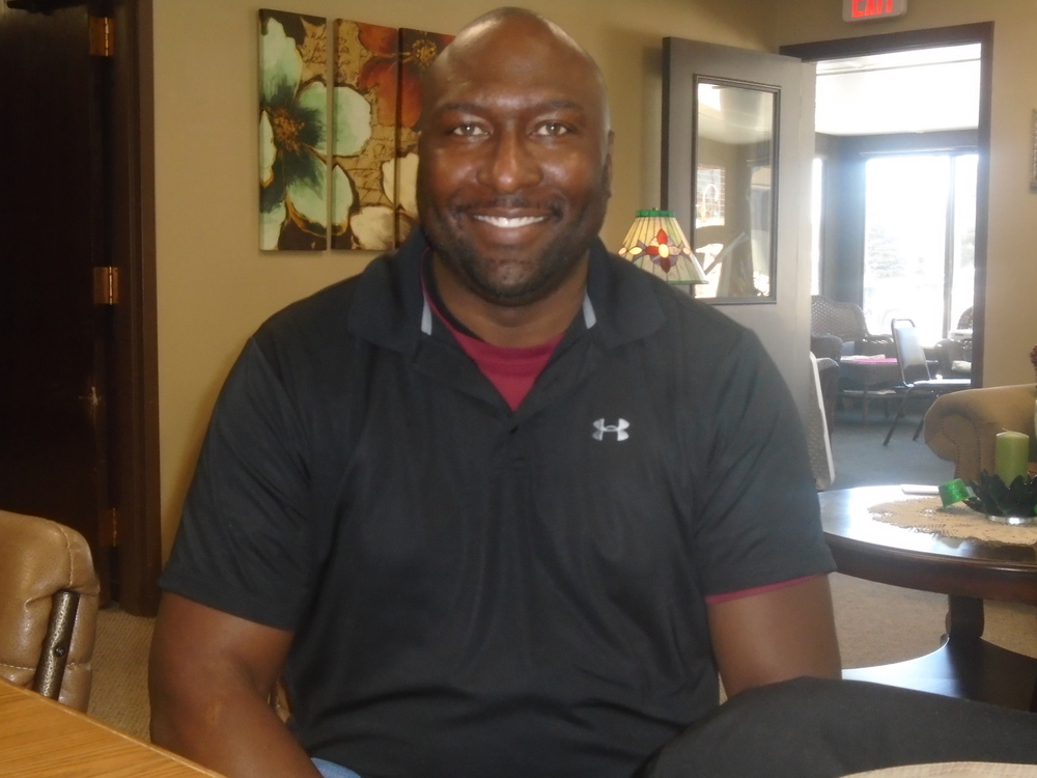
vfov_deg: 29.7
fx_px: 1468
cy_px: 389
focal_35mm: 49
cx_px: 518
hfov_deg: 38.9
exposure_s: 1/50
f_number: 4.5
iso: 400
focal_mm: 8.7
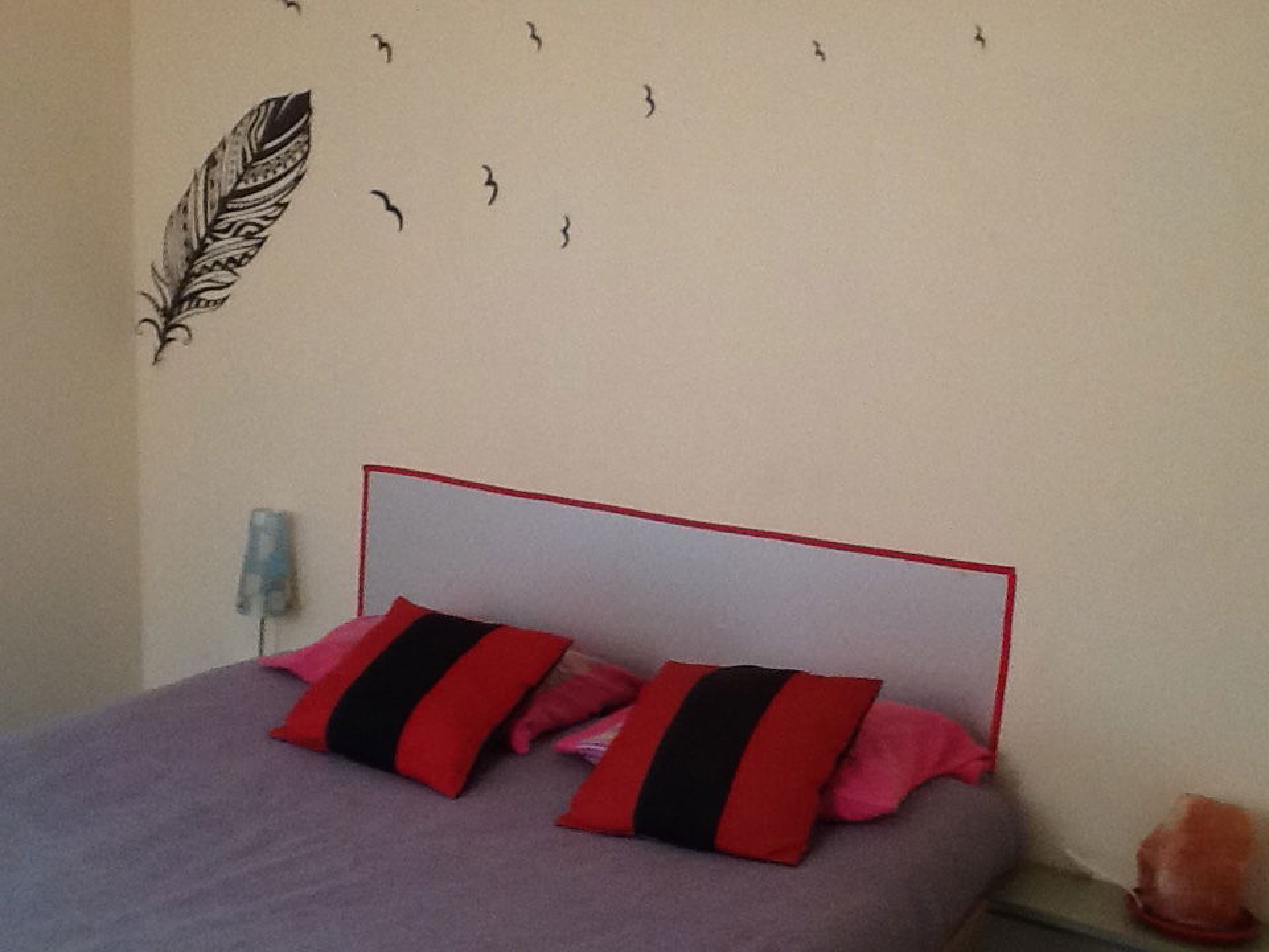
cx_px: 634
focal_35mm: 44
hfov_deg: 42.9
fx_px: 1613
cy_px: 476
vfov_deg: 32.9
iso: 100
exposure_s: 1/30
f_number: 2.4
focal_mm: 2.03
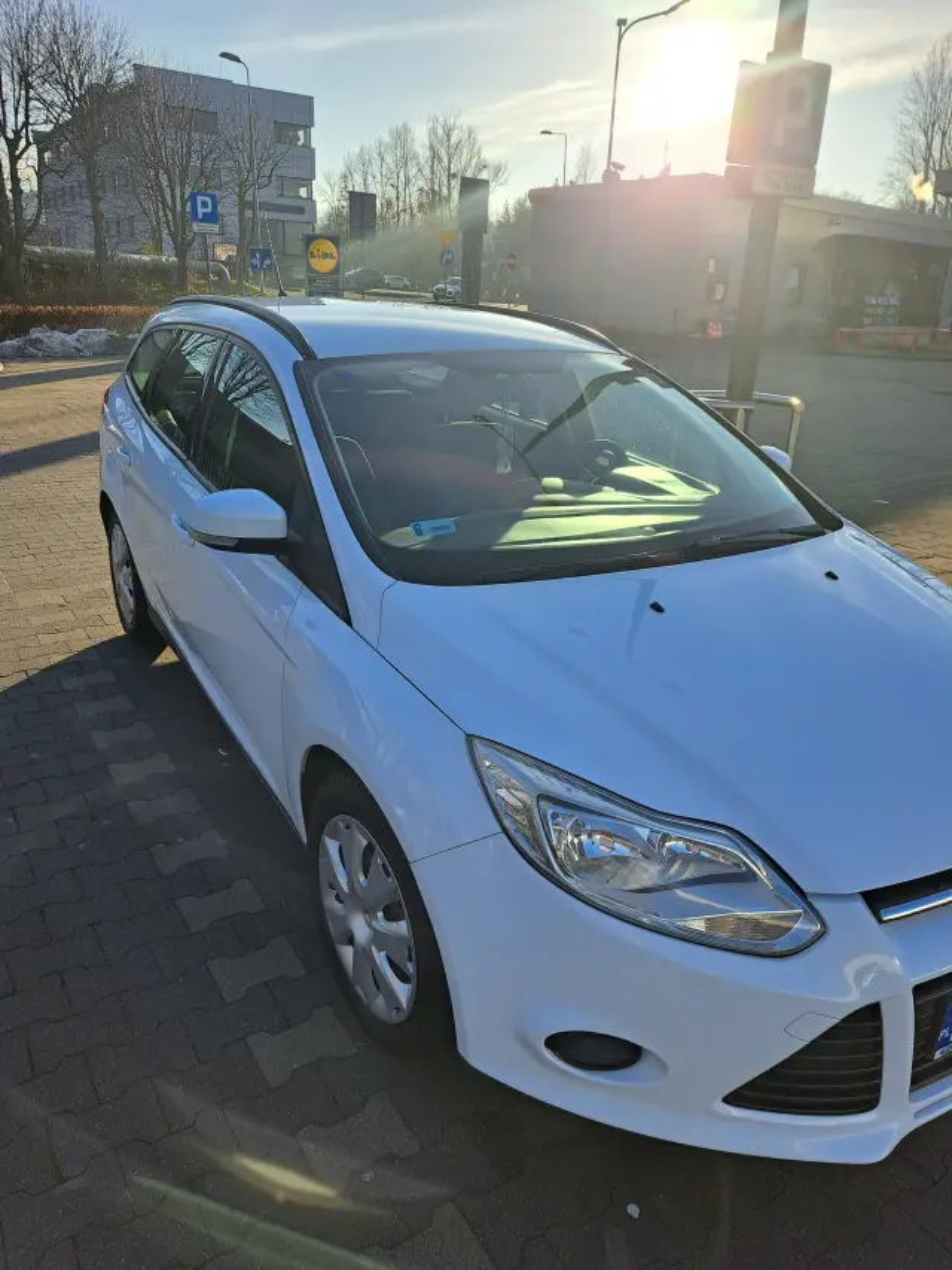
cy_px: 635
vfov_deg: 71.6
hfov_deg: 56.8
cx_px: 476
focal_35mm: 24
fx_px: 880
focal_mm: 5.23
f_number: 1.8
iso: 50
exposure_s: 1/1332
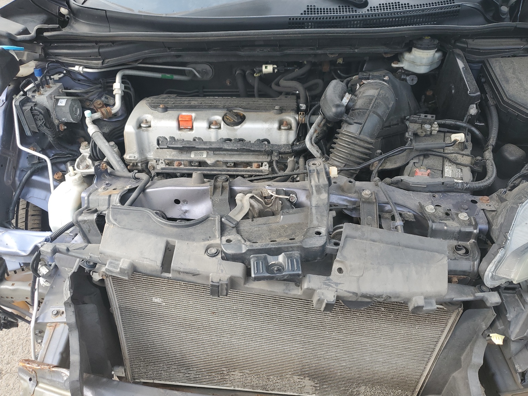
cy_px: 200
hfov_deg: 65.3
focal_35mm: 27
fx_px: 412
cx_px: 266
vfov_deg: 51.4
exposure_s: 1/476
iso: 50
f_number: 1.5
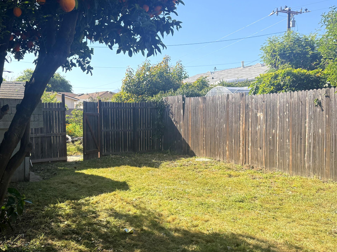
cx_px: 109
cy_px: 136
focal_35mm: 38
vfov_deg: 37.7
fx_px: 370
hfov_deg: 48.1
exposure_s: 1/1855
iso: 100
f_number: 1.78
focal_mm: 6.76
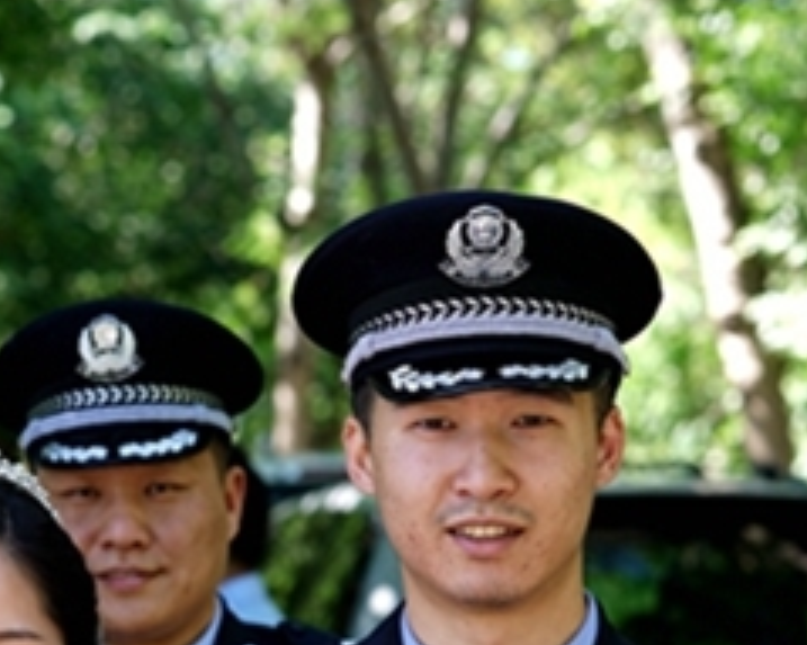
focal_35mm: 200
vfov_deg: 7.7
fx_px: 4775
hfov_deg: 9.6
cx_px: -105
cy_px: 611
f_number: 4.5
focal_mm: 85
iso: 50
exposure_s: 1/30
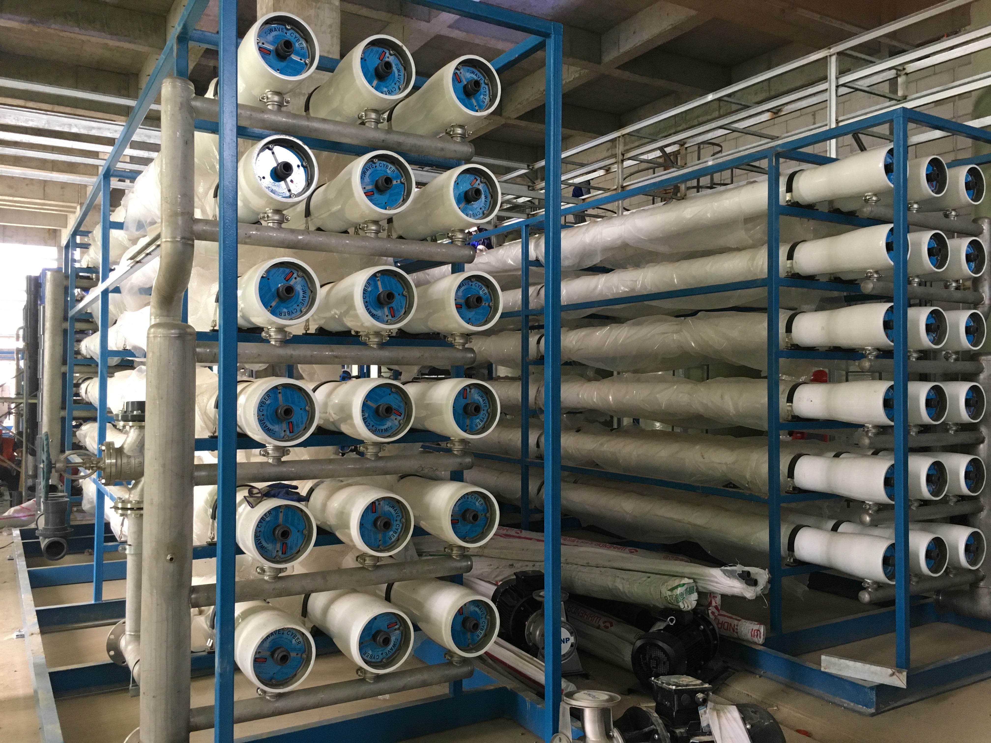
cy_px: 372
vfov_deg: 48.2
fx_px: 830
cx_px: 496
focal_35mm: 29
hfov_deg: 61.7
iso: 160
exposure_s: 1/33
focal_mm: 4.15
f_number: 2.2
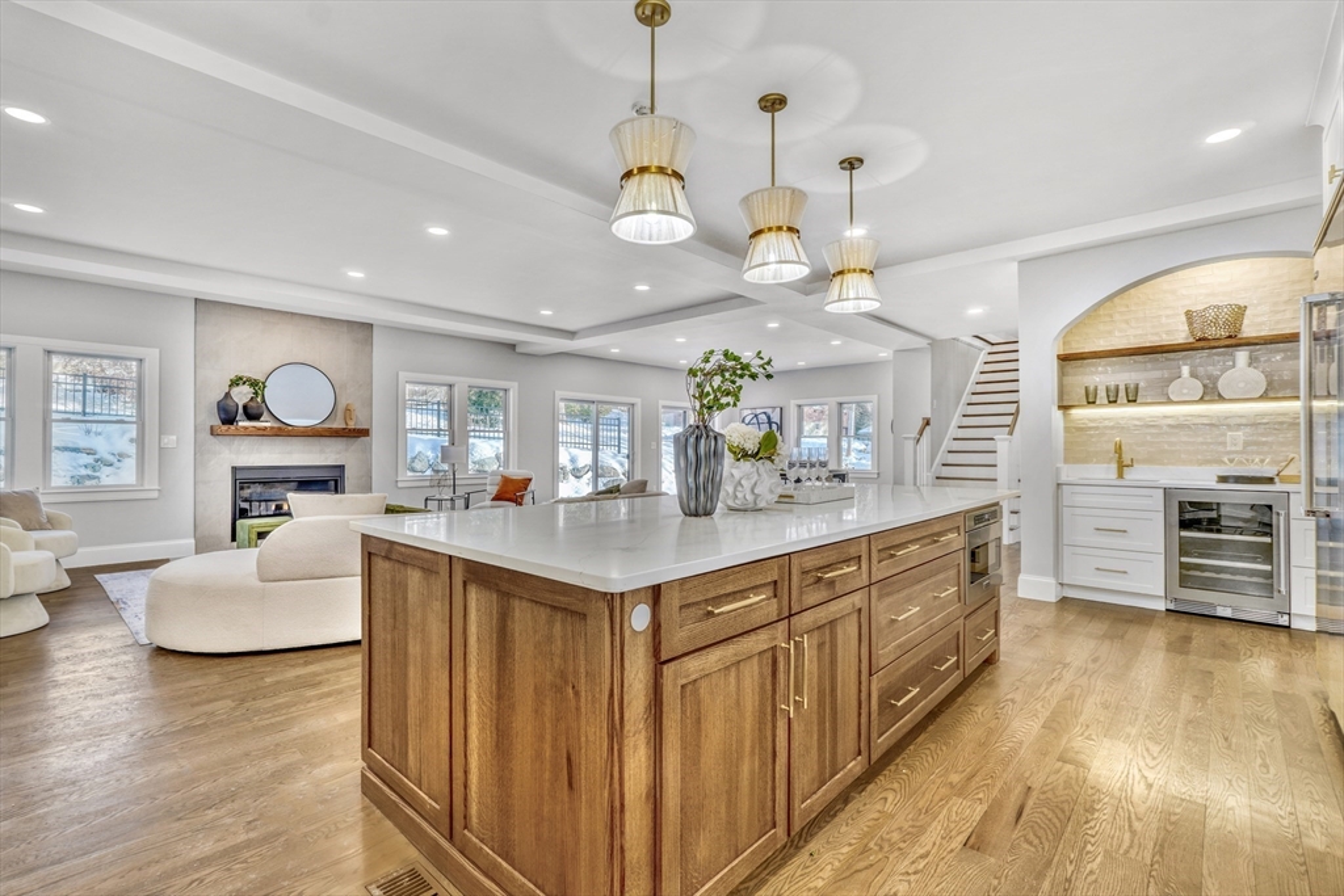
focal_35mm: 16
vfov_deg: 72.1
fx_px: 616
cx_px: 672
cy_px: 448
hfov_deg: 95.0
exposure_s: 1/4
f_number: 9
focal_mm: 11
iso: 160
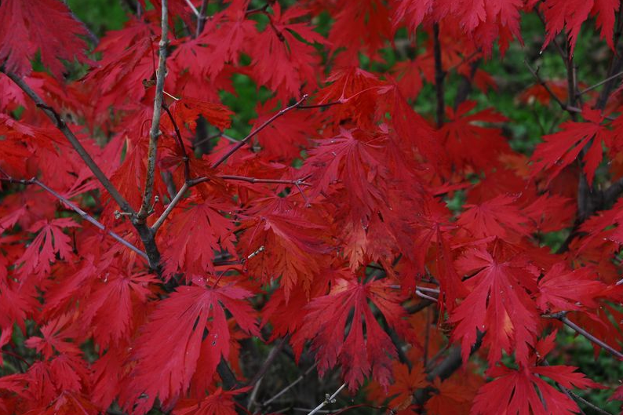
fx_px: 1834
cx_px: 311
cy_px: 207
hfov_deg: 19.3
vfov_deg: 12.9
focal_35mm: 106
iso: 400
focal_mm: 70
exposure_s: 1/80
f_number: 8
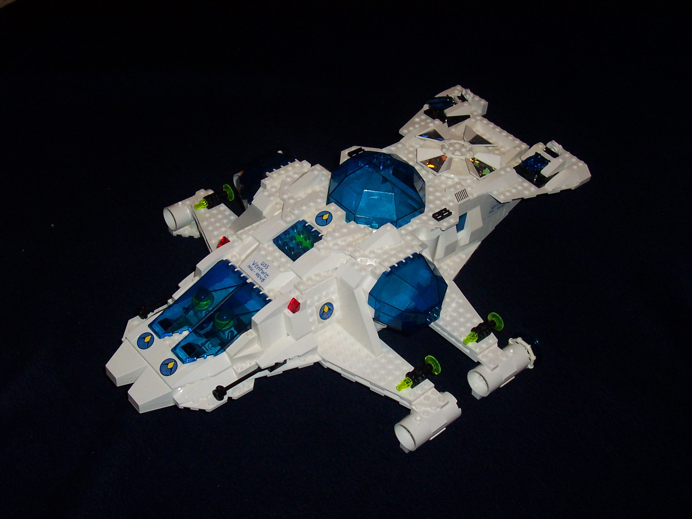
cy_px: 260
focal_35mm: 46
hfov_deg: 41.2
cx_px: 346
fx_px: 920
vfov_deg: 31.5
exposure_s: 1/60
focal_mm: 7
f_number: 3
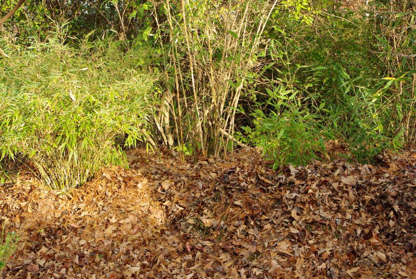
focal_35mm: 60
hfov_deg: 33.4
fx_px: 694
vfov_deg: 22.7
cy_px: 140
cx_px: 208
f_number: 6.7
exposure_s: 1/350
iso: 400
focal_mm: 40
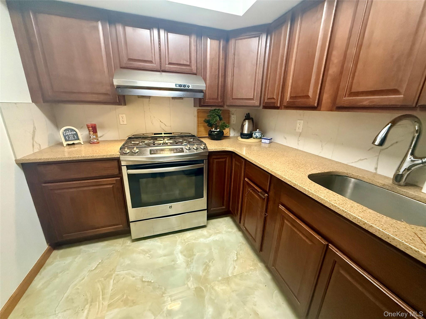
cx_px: 213
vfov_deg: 85.7
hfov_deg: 102.1
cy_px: 160
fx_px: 172
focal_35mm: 14
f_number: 2.2
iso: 640
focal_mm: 2.22
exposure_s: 1/60
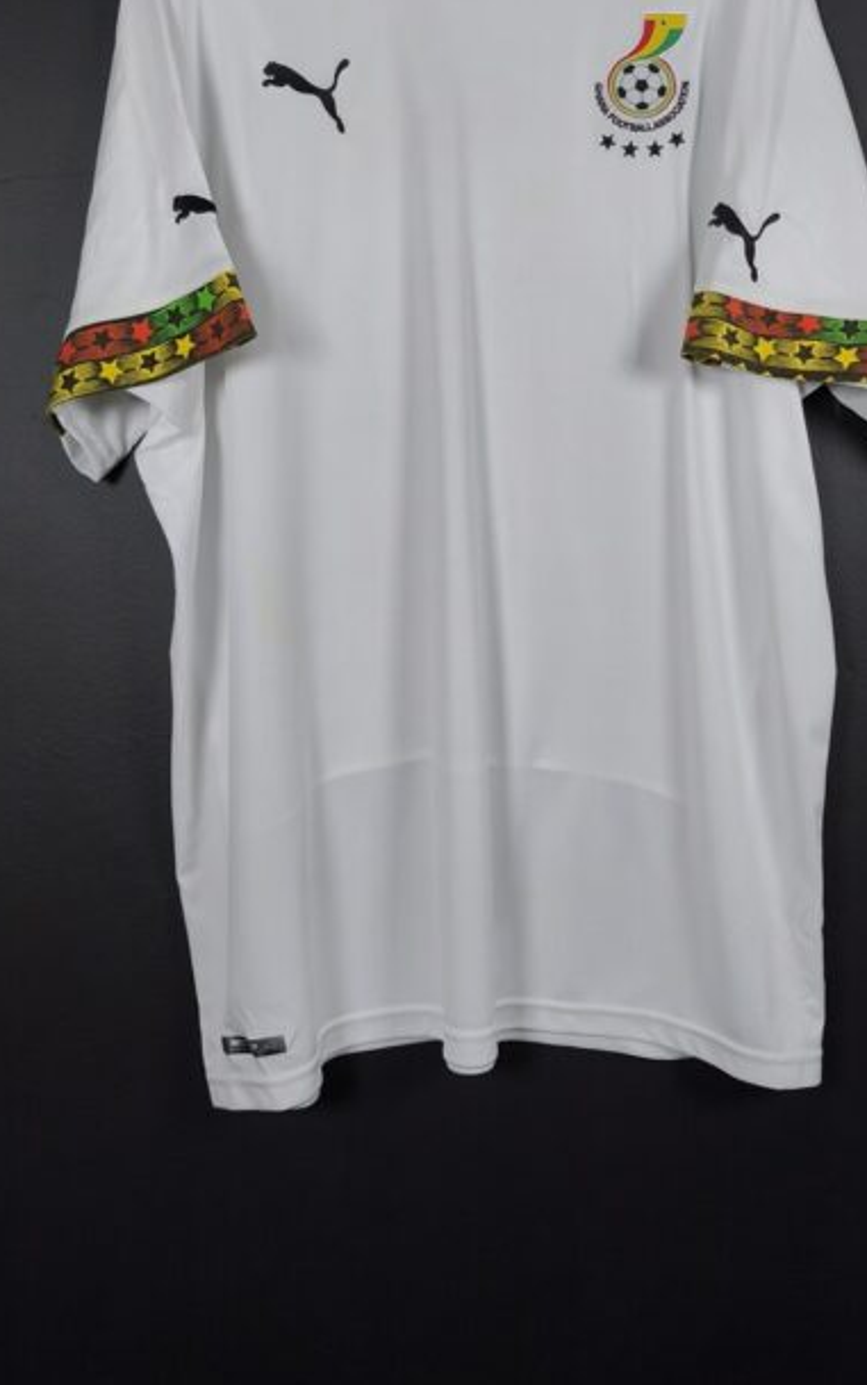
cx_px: 469
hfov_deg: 39.4
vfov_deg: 58.7
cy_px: 498
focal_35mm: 32
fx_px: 1209
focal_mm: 6.57
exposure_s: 1/160
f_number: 1.6
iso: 320
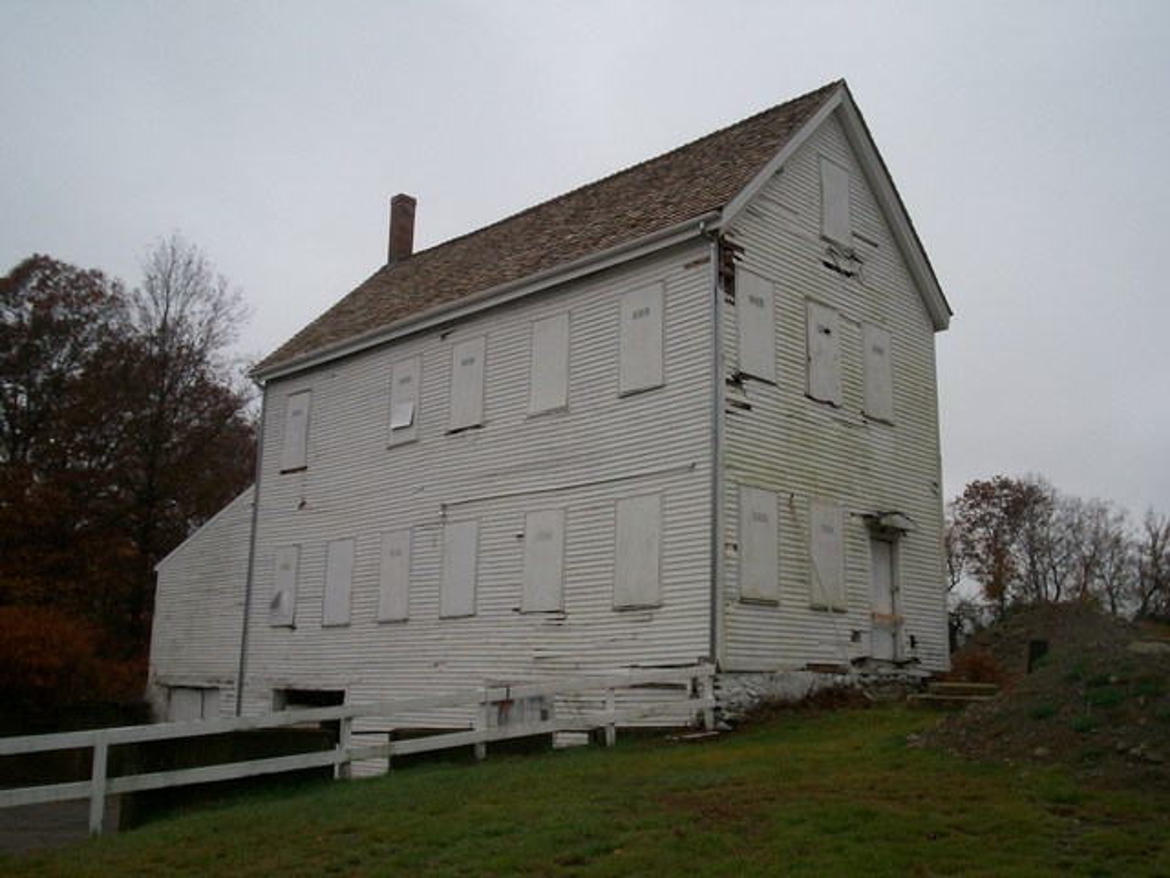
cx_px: 585
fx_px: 1217
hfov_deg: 51.4
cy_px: 439
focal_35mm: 36
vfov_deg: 39.7
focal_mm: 5.9
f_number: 4.5
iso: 100
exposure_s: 1/296
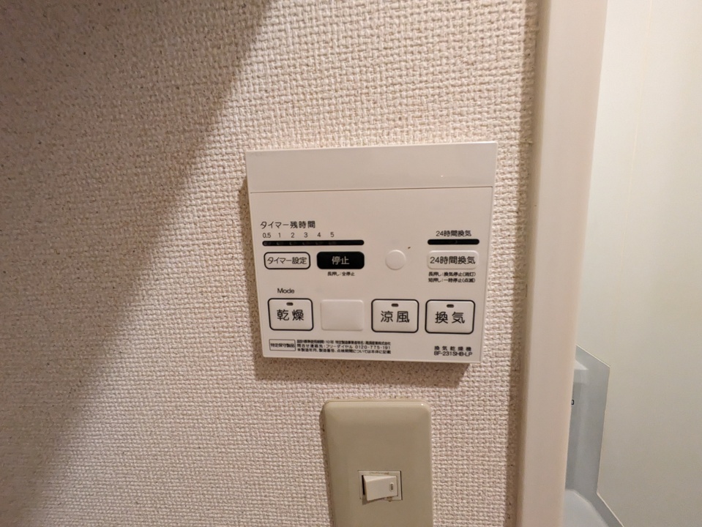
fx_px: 284
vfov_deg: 85.7
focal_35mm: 14
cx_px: 351
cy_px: 264
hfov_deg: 102.0
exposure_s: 1/60
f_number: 2.2
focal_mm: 1.83
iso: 486
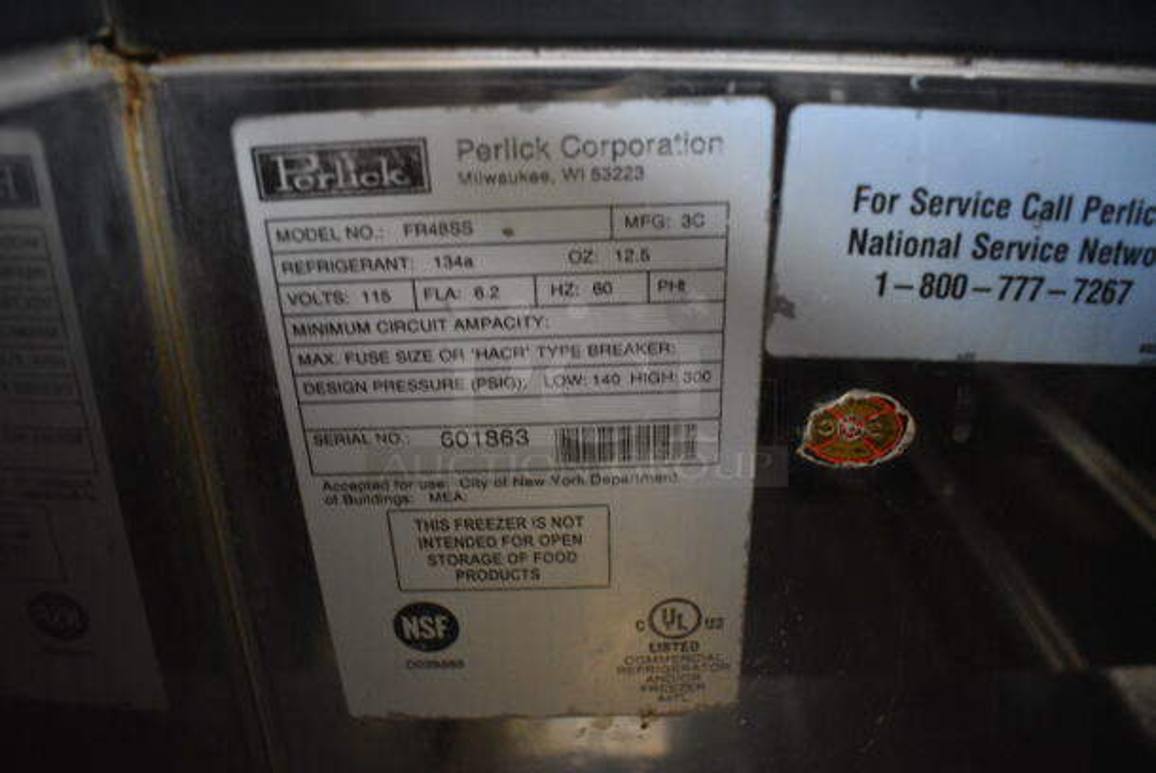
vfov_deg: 48.0
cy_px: 386
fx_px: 868
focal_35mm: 27
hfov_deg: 67.3
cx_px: 578
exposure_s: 1/50
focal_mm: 18
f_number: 3.5
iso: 3200
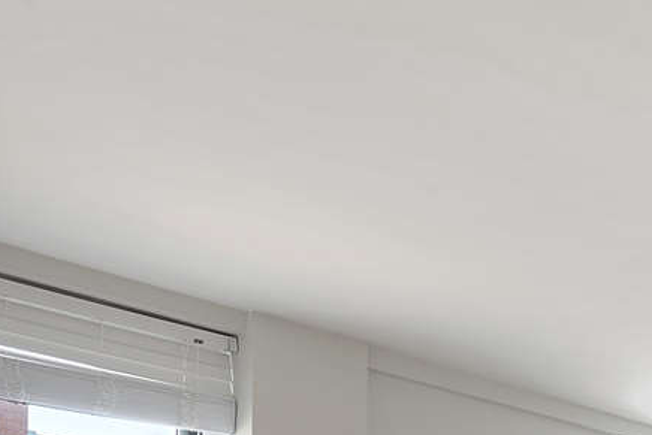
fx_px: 1196
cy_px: 748
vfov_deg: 17.4
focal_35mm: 66
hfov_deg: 24.4
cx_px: 953
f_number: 11
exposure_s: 1/2.5
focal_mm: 18
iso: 250
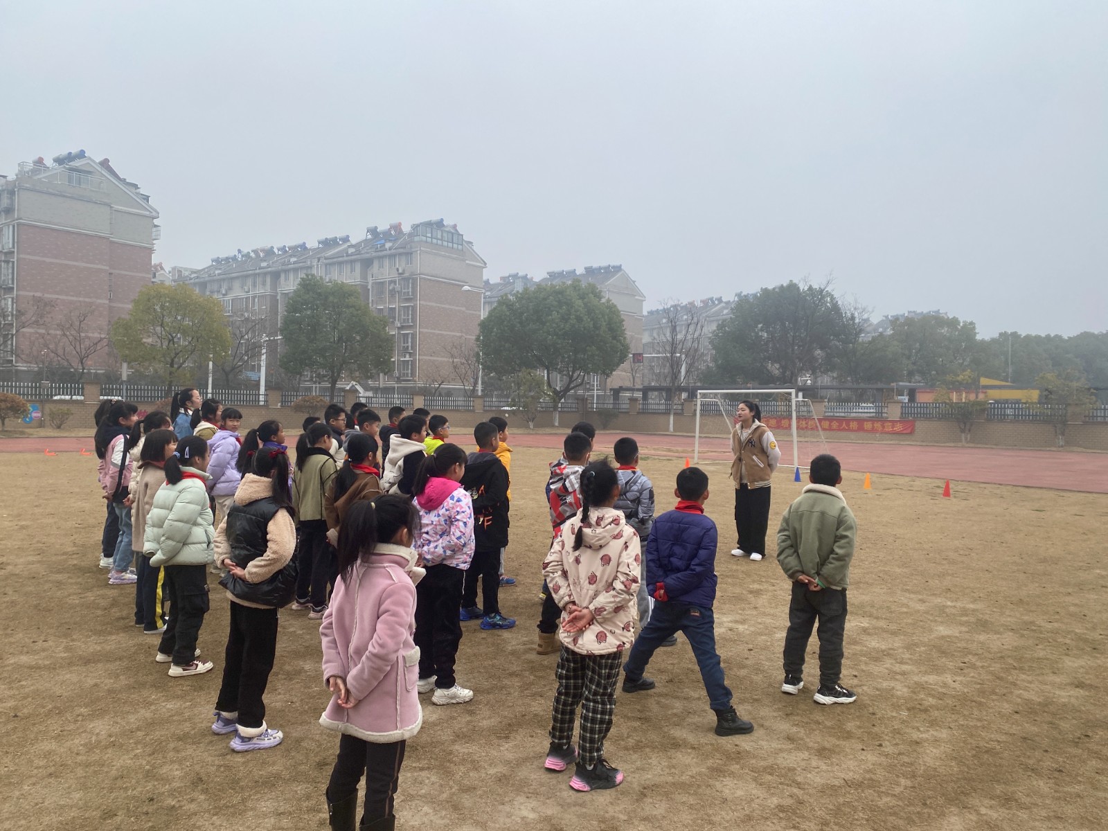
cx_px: 554
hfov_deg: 67.3
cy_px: 416
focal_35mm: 26
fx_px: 832
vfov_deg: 53.1
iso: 32
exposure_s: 1/890
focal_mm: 4.25
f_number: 1.8
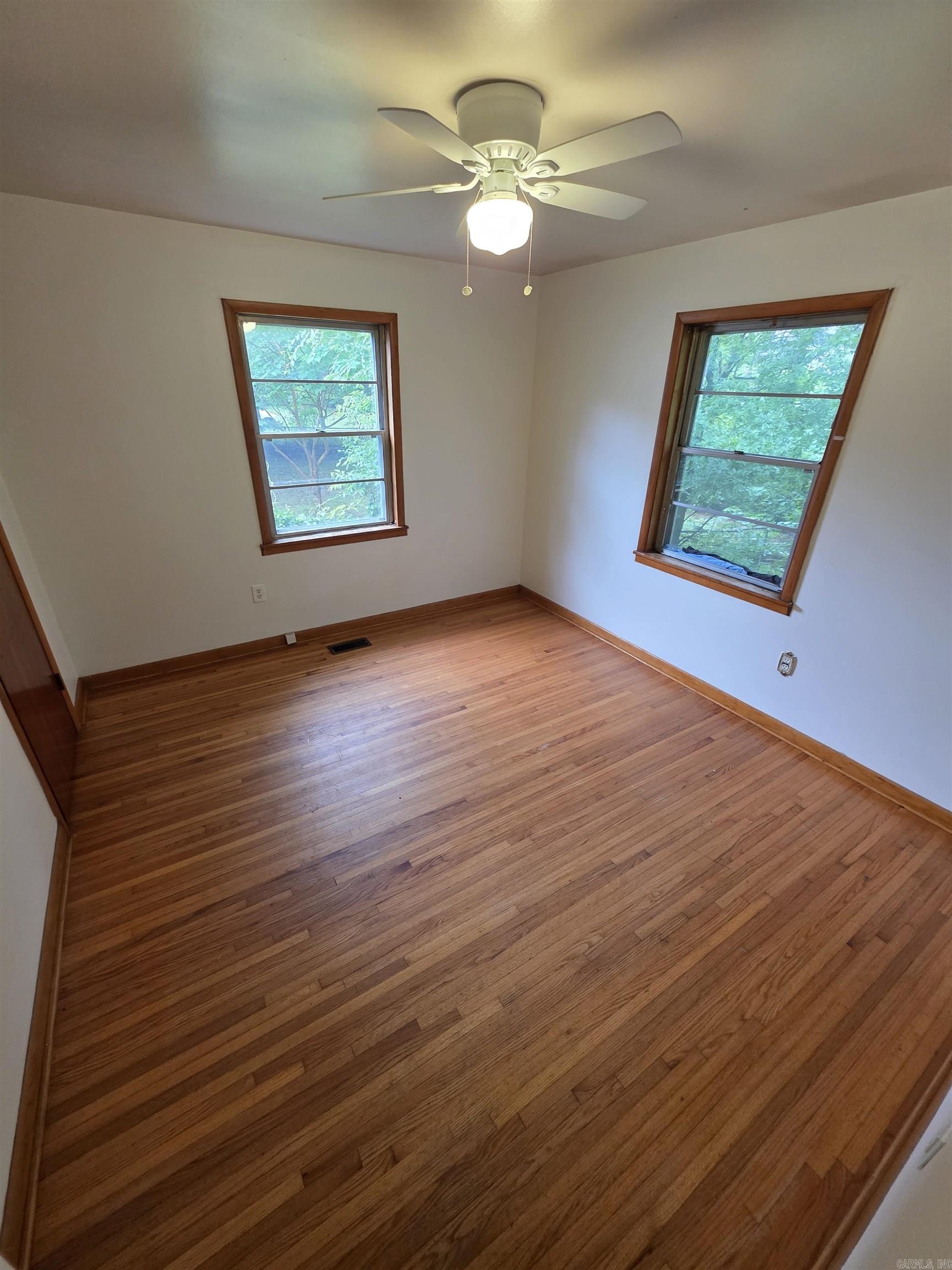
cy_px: 635
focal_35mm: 13
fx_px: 477
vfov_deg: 106.2
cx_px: 476
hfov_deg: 89.9
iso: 200
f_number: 1.9
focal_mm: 2.2
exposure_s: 1/120
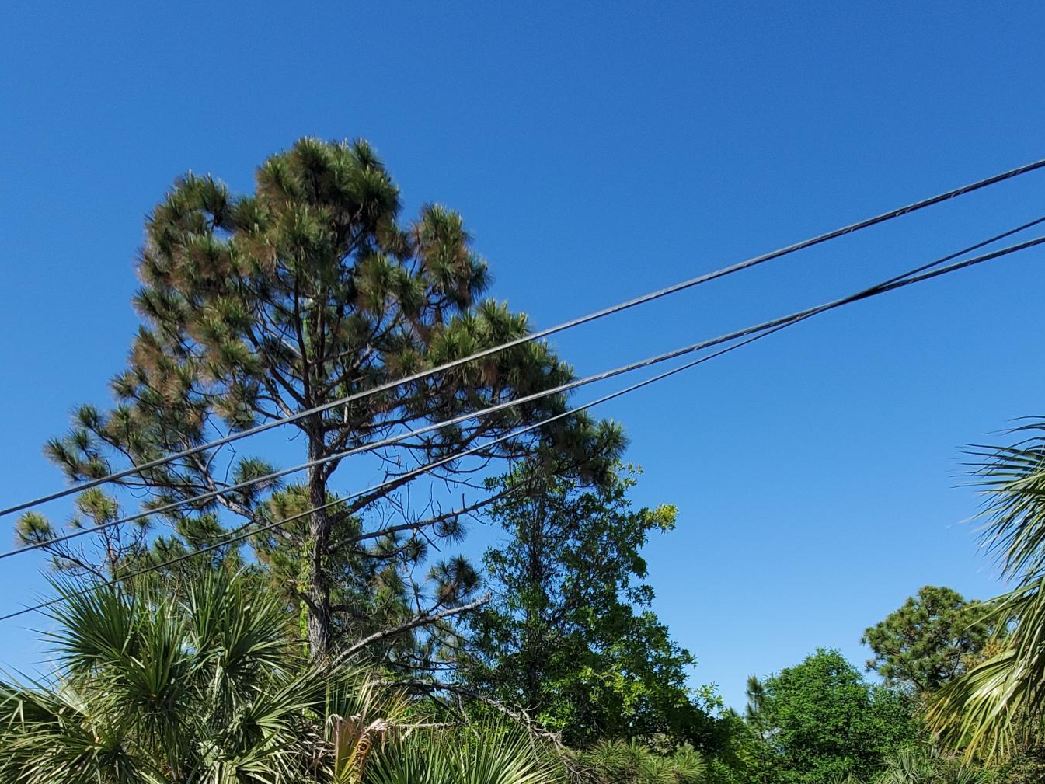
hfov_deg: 61.6
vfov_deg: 43.1
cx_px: 506
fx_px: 876
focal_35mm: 29
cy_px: 740
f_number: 2.2
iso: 50
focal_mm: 1.8
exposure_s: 1/968
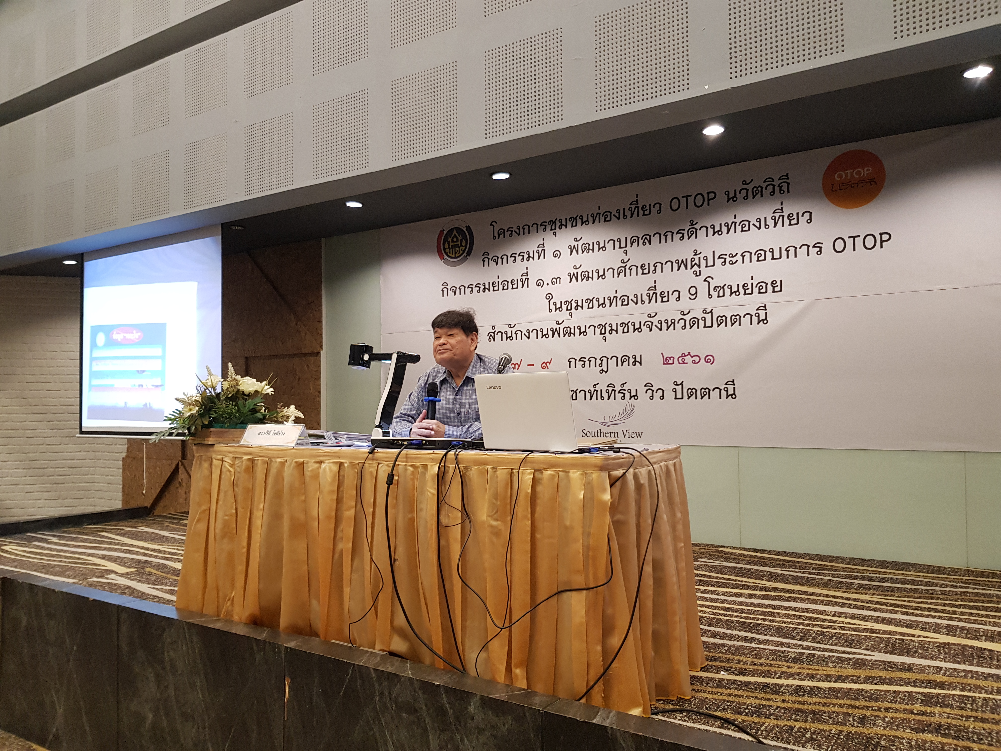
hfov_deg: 67.3
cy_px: 376
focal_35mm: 26
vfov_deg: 53.1
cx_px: 500
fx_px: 752
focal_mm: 4.3
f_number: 1.7
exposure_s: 1/40
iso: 200
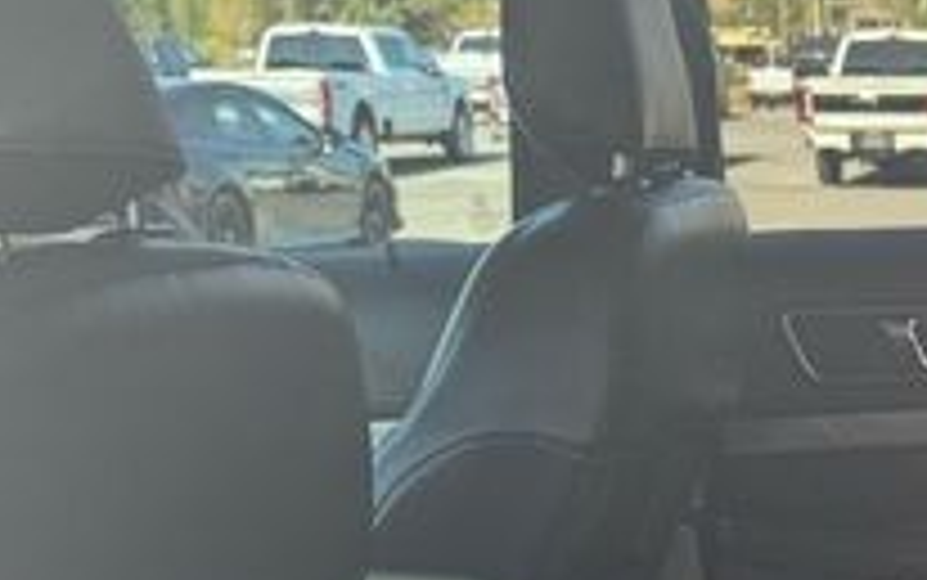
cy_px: 926
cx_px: 1184
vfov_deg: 15.1
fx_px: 1997
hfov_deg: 23.3
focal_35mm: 79
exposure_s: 1/341
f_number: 1.78
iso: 80
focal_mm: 6.76
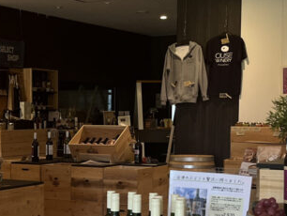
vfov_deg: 16.9
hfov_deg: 22.0
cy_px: 170
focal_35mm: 87
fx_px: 722
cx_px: 31
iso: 125
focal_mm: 5.1
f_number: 1.6
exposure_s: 1/114
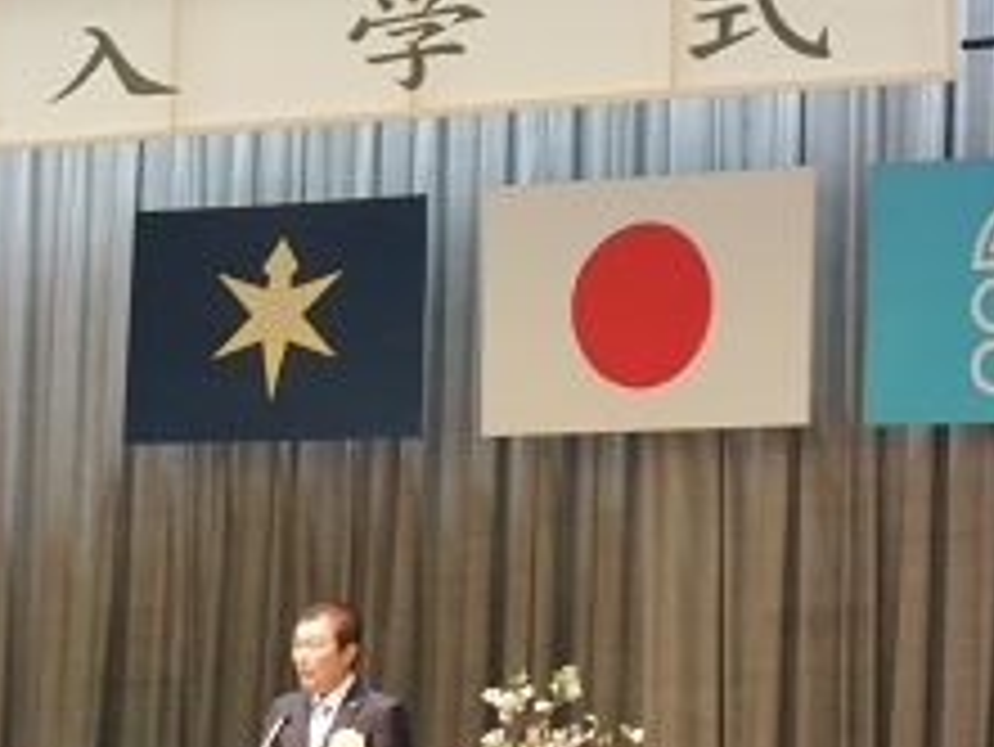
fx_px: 4683
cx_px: 328
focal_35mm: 163
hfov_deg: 12.1
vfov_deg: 9.1
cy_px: 454
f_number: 4.9
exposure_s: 1/2.5
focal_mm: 17.9
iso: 800
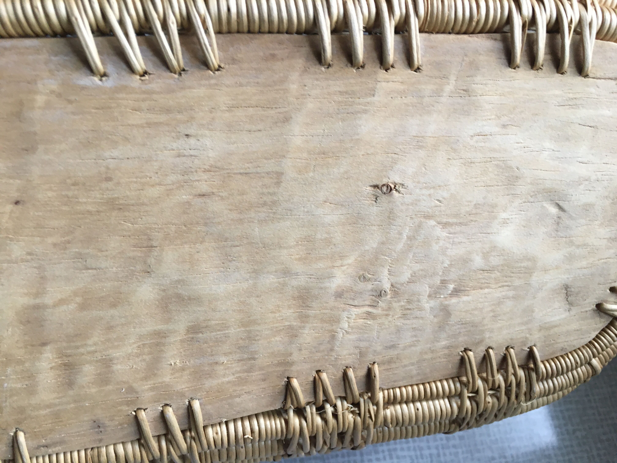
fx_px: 517
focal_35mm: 29
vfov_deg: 48.2
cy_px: 232
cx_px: 308
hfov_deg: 61.7
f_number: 2.2
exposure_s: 1/33
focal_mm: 4.15
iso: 100
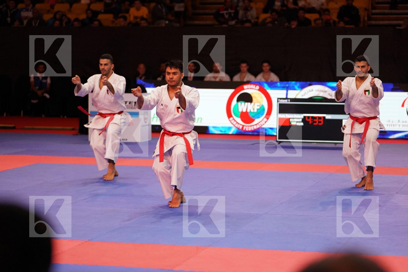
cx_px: 204
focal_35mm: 102
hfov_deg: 20.0
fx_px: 1156
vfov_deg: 13.4
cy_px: 136
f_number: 2.8
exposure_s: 1/500
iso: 2500
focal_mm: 102
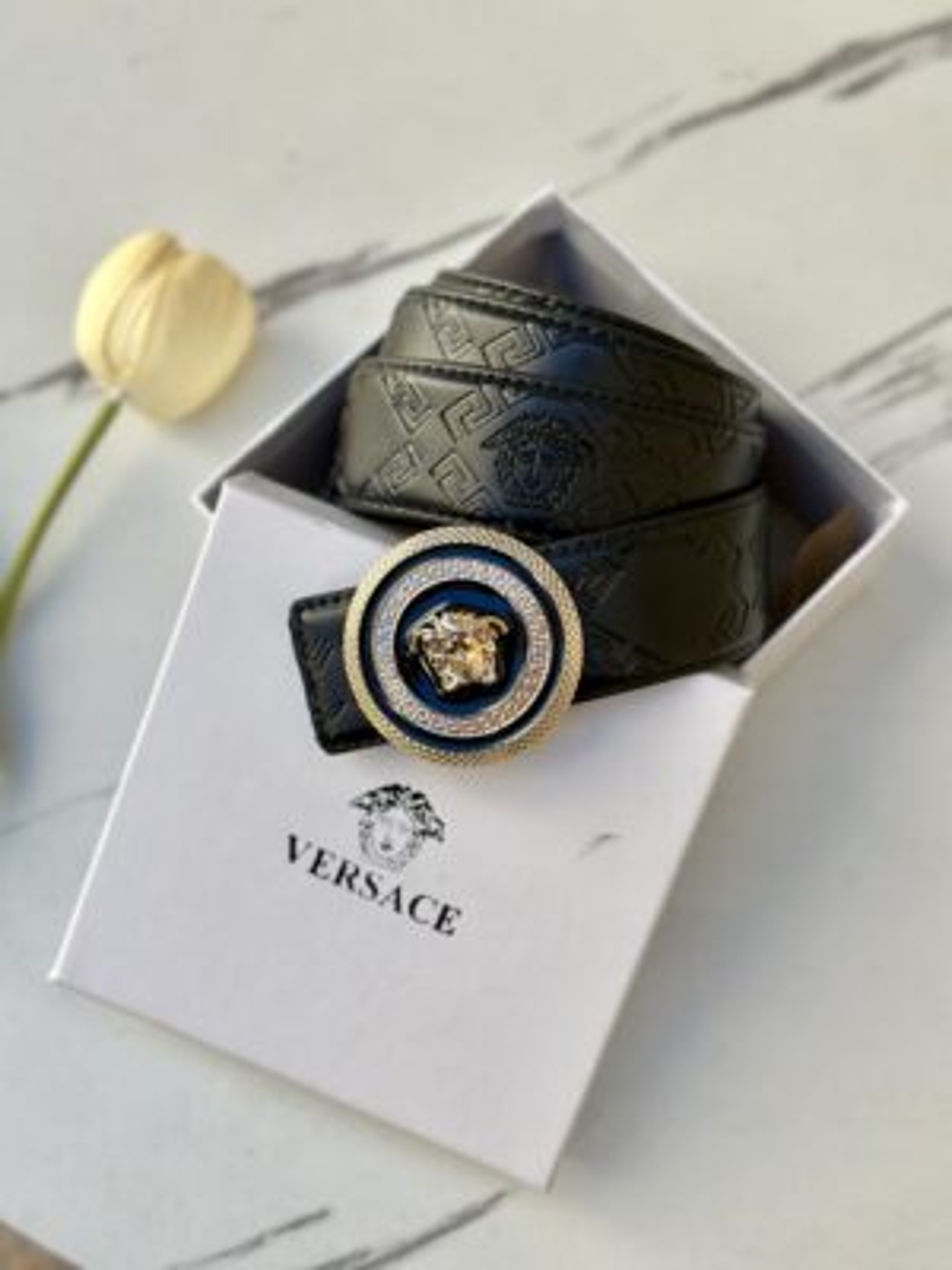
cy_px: 635
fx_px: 1760
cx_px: 476
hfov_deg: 30.3
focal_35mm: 48
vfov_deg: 39.7
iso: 80
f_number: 1.78
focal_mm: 6.86
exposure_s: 1/1030
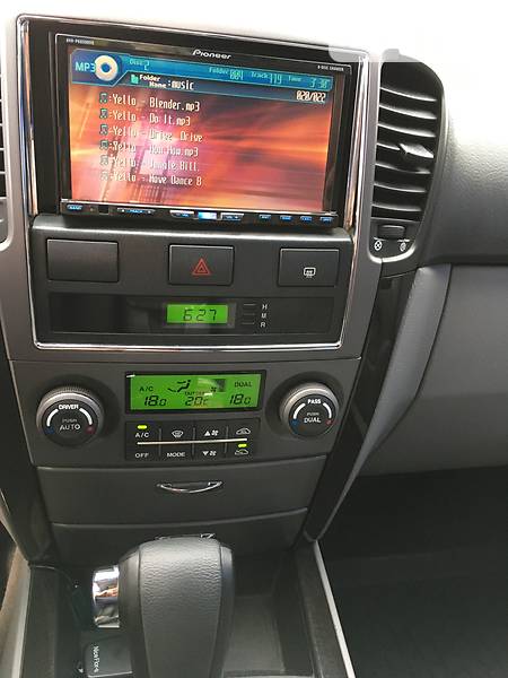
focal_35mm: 29
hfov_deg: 48.2
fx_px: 567
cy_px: 339
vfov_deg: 61.7
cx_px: 254
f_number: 2.2
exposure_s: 1/33
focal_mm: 4.2
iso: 160
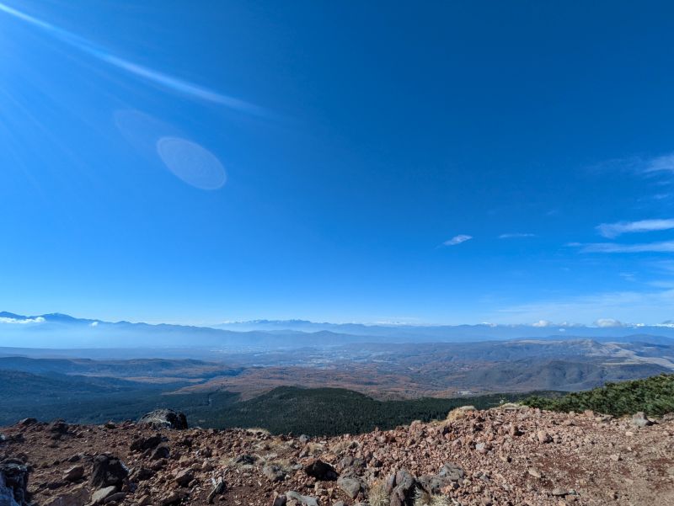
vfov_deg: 85.7
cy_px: 253
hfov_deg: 102.0
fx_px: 273
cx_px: 337
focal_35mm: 14
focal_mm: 1.83
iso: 49
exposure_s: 1/2294
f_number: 2.2
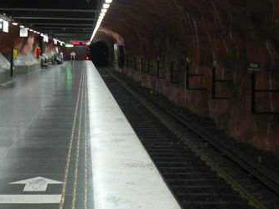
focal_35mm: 80
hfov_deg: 24.4
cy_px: 51
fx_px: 645
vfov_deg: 18.3
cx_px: 123
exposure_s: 1/8
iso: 200
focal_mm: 5.4
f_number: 3
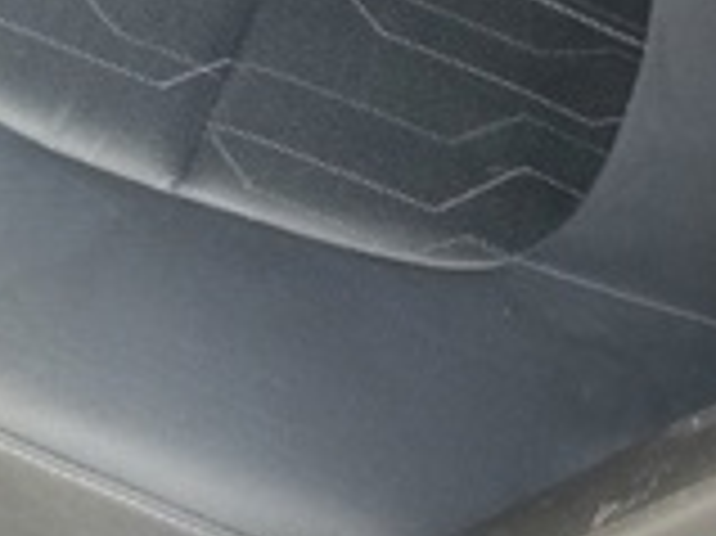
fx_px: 1798
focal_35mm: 87
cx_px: 180
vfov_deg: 14.9
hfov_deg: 22.3
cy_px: -414
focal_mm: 6.3
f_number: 1.7
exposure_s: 1/359
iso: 40
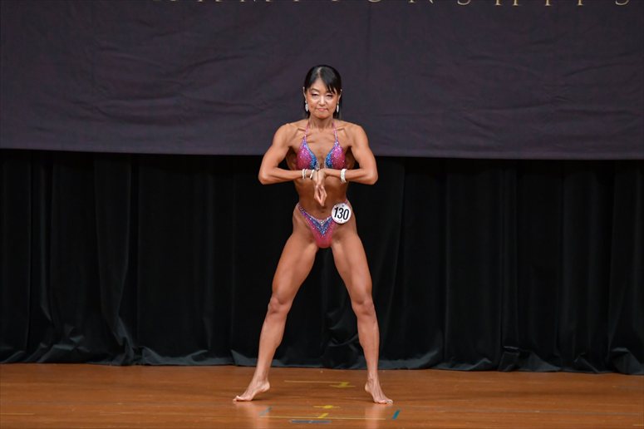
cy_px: 214
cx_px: 322
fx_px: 5096
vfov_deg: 4.8
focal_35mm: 285
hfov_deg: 7.2
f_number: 5.6
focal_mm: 190
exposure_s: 1/400
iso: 4000
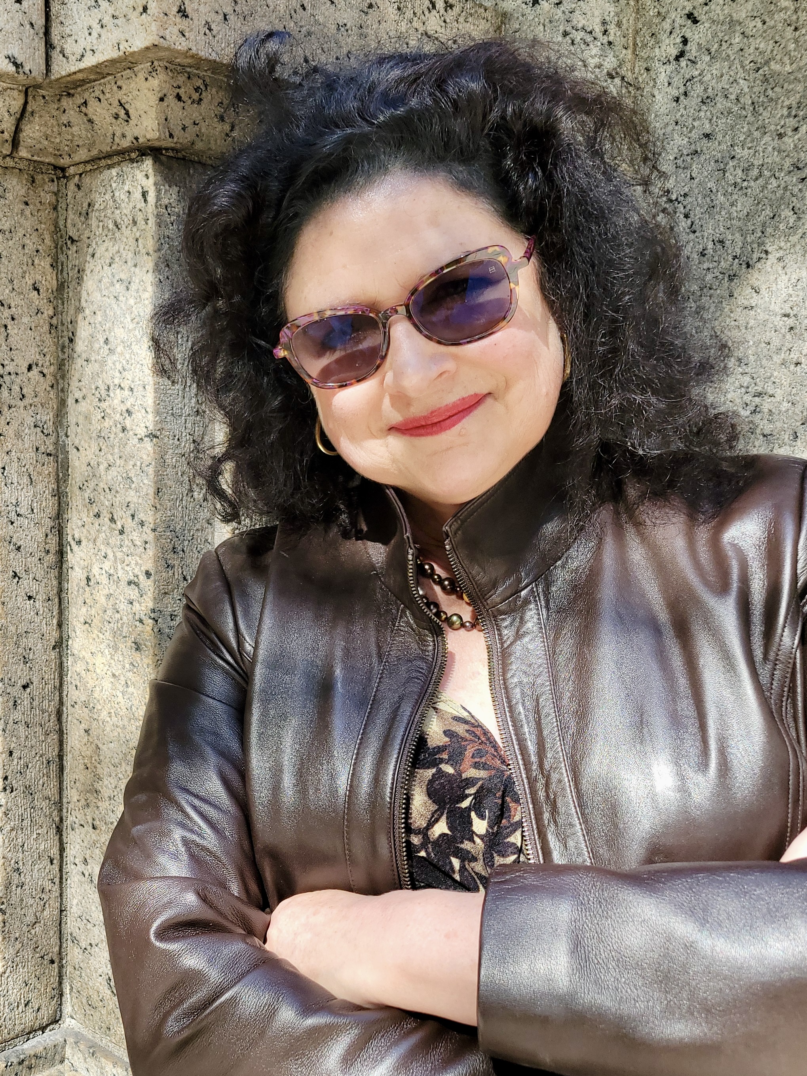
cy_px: 538
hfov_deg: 53.1
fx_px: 808
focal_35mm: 26
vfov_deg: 67.3
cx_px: 404
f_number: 1.8
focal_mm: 5.4
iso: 40
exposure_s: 1/220
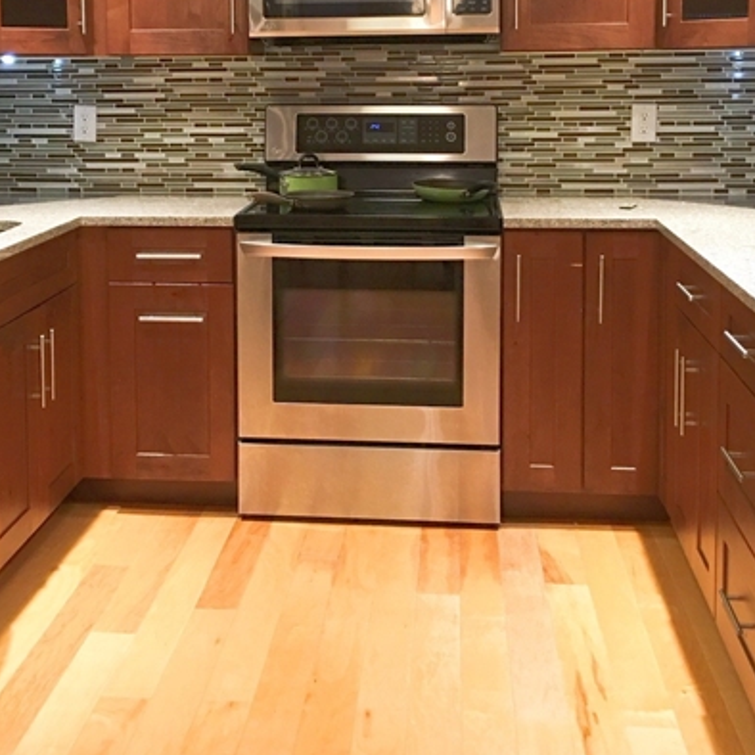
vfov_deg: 33.3
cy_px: 186
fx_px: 1234
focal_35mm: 50
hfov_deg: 34.0
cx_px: 326
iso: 80
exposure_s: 1/15
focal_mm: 4.15
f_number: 2.2
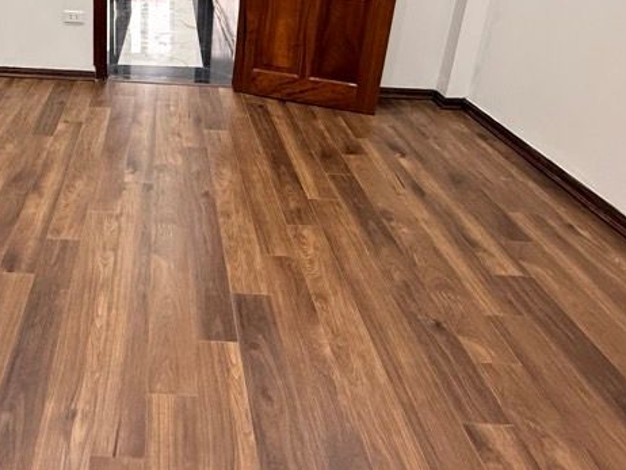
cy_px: 73
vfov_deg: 42.7
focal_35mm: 31
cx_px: 134
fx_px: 561
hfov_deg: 54.7
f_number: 2.2
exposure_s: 1/50
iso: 320
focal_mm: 2.22
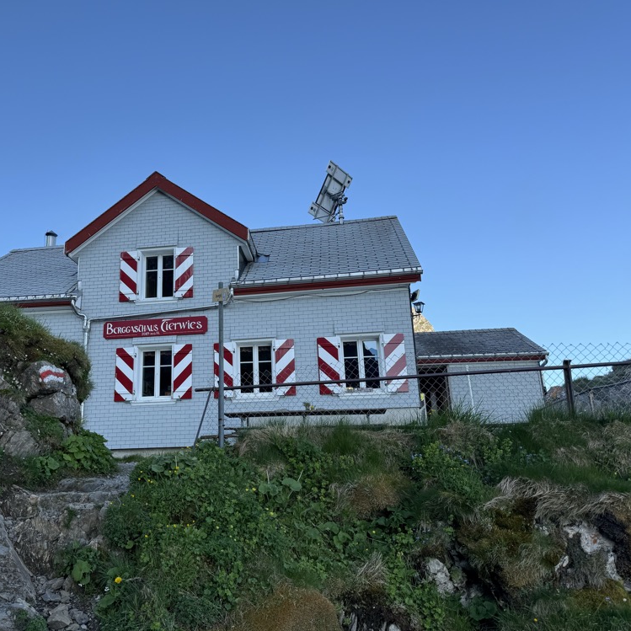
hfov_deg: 54.9
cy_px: 322
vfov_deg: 55.6
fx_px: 598
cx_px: 233
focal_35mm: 29
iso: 80
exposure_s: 1/1553
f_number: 1.78
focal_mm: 6.76
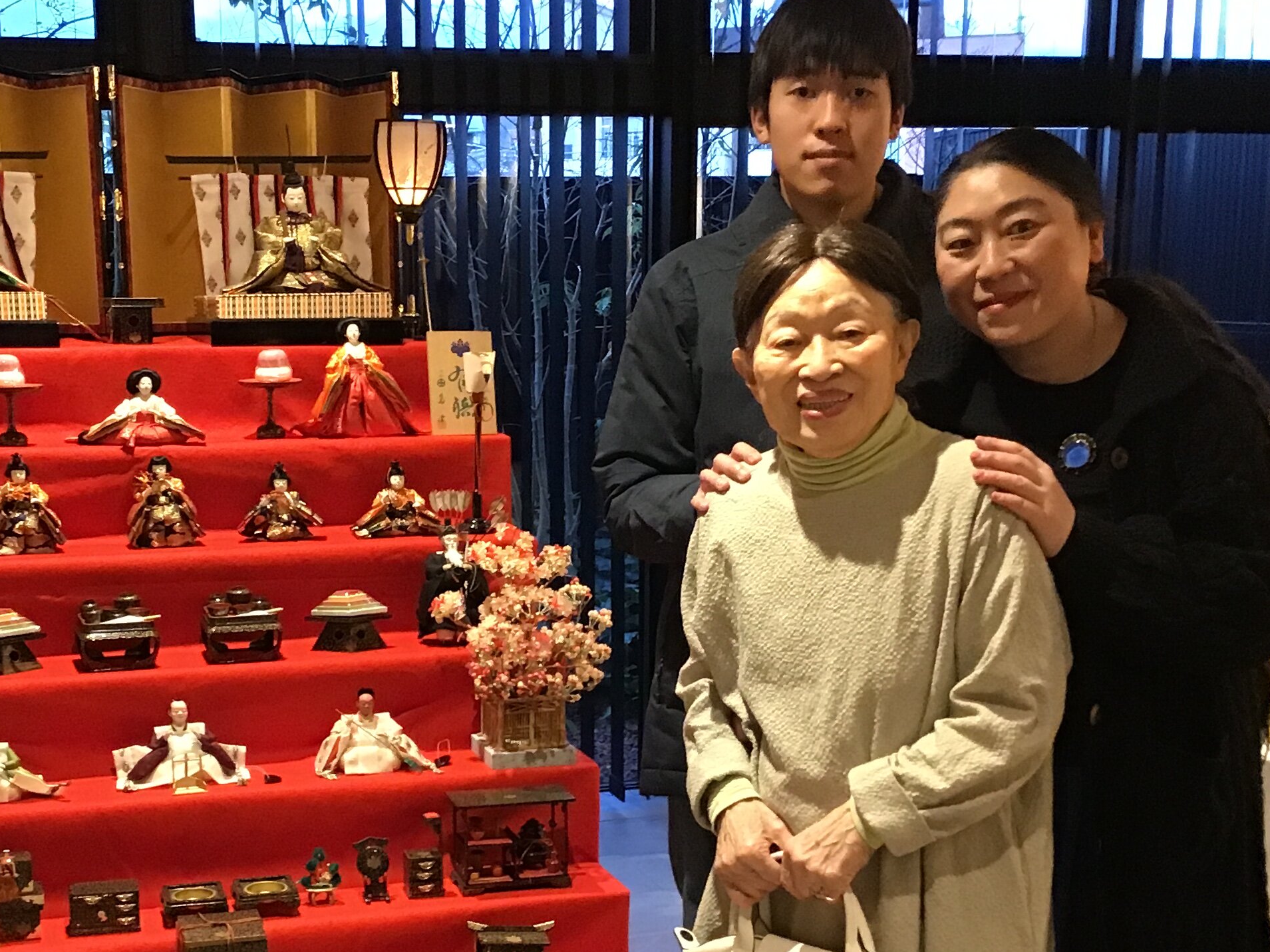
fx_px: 1945
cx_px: 464
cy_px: 677
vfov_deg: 27.3
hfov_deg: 35.9
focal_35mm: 53
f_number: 2.4
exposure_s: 1/30
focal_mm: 3.3
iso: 200
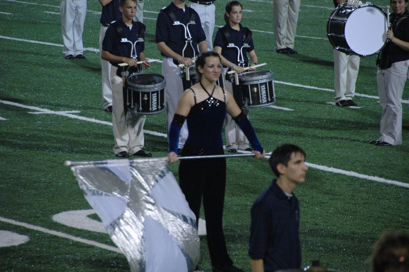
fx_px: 3404
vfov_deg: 4.6
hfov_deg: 6.9
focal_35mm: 300
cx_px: 204
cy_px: 136
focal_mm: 200
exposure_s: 1/60
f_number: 5.6
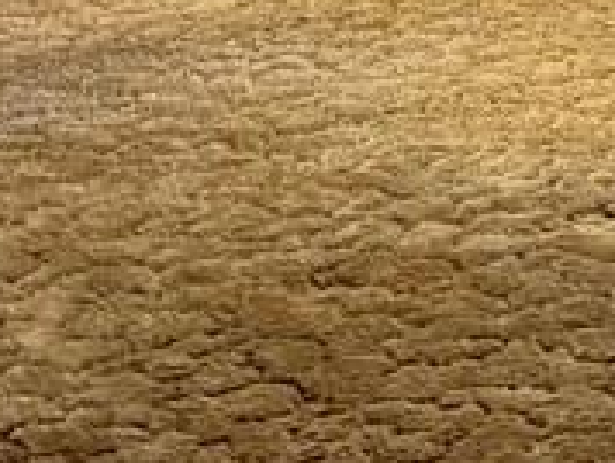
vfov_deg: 10.2
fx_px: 2455
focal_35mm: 138
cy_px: -377
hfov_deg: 13.3
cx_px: 978
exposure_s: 1/60
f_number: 1.78
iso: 800
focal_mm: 6.76
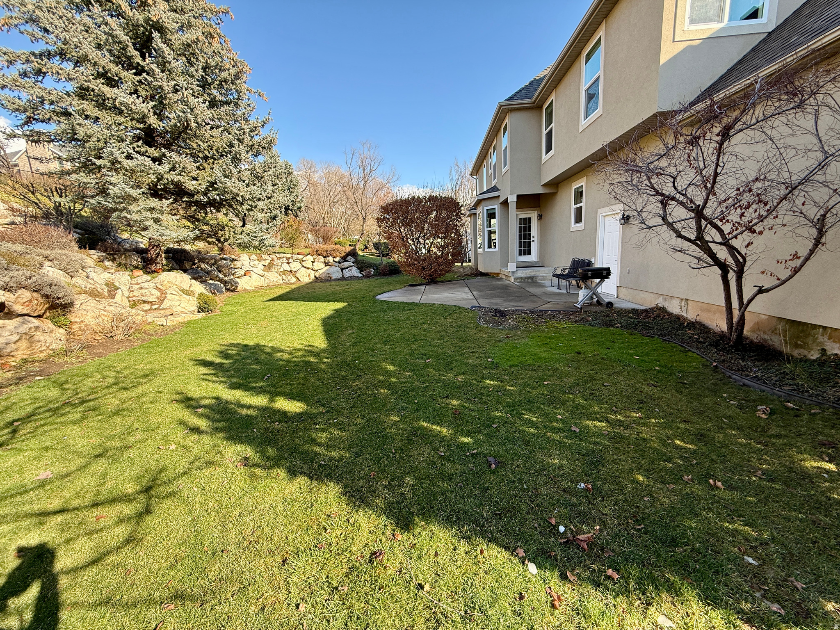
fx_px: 340
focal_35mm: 14
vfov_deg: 85.7
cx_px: 420
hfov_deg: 102.1
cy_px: 315
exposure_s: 1/393
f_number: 2.2
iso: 64
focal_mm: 2.22
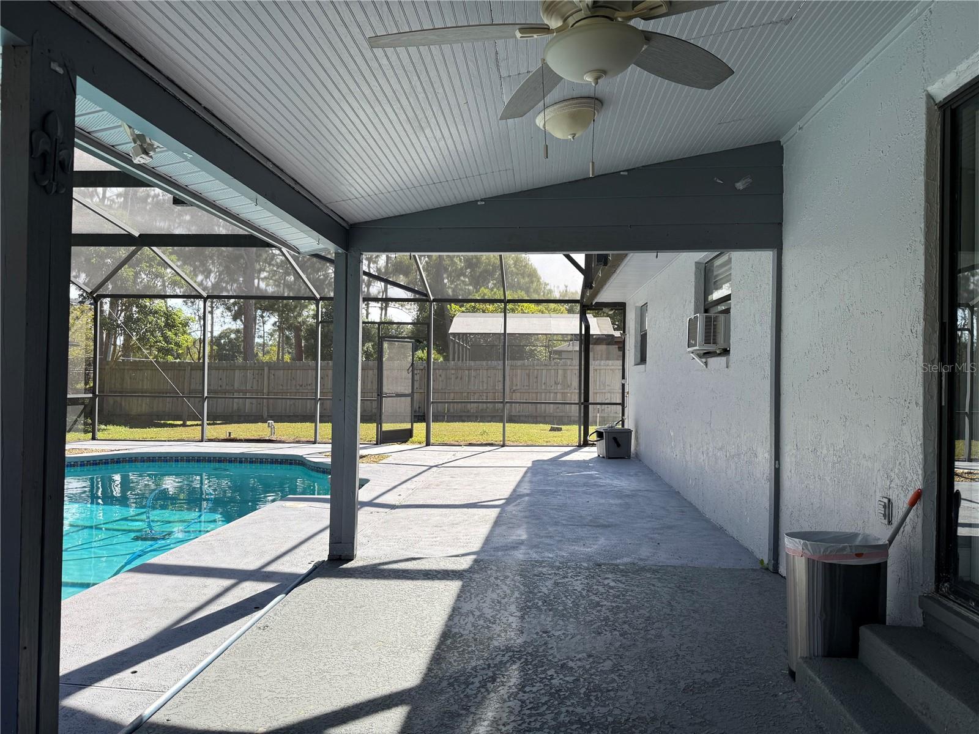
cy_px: 367
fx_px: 679
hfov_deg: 71.6
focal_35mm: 24
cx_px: 490
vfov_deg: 56.8
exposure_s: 1/1192
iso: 80
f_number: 1.78
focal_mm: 6.76
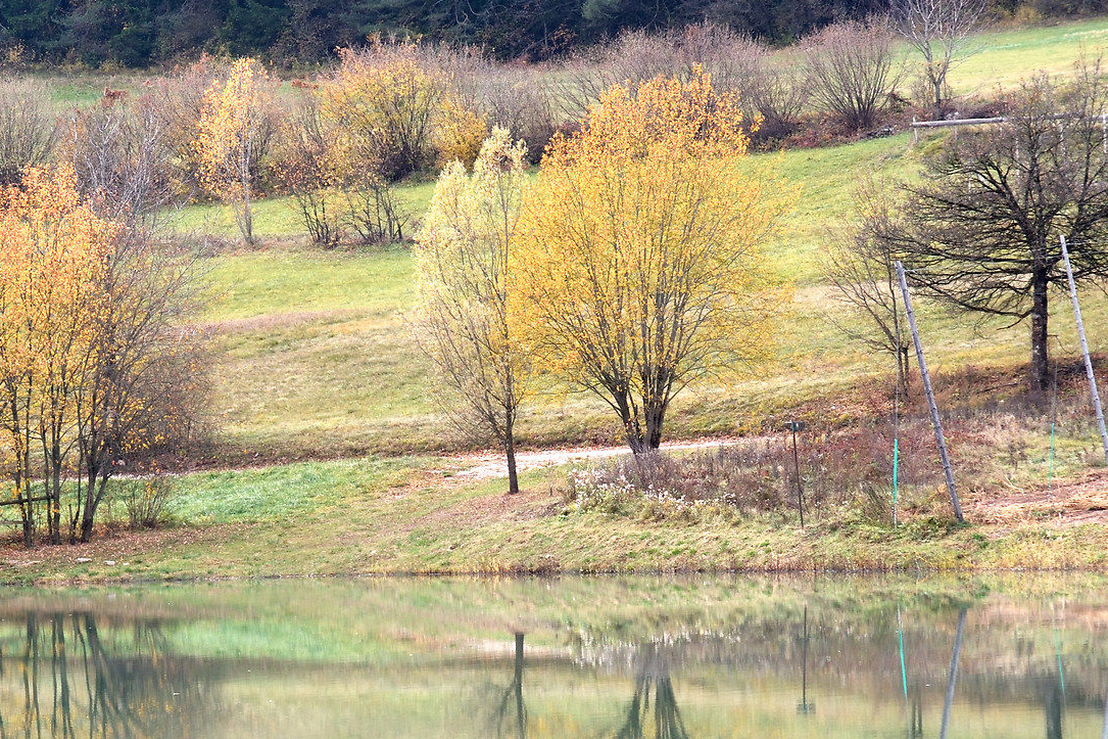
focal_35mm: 219
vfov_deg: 6.3
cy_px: 517
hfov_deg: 9.4
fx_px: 6739
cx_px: 135
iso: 200
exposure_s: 1/125
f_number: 8
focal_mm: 66
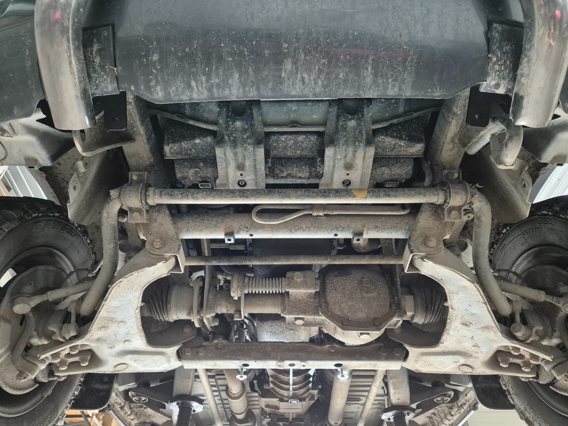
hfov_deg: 73.9
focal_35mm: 23
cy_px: 213
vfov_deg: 58.9
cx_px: 284
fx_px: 377
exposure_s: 1/100
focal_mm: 5.4
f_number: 1.8
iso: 1250
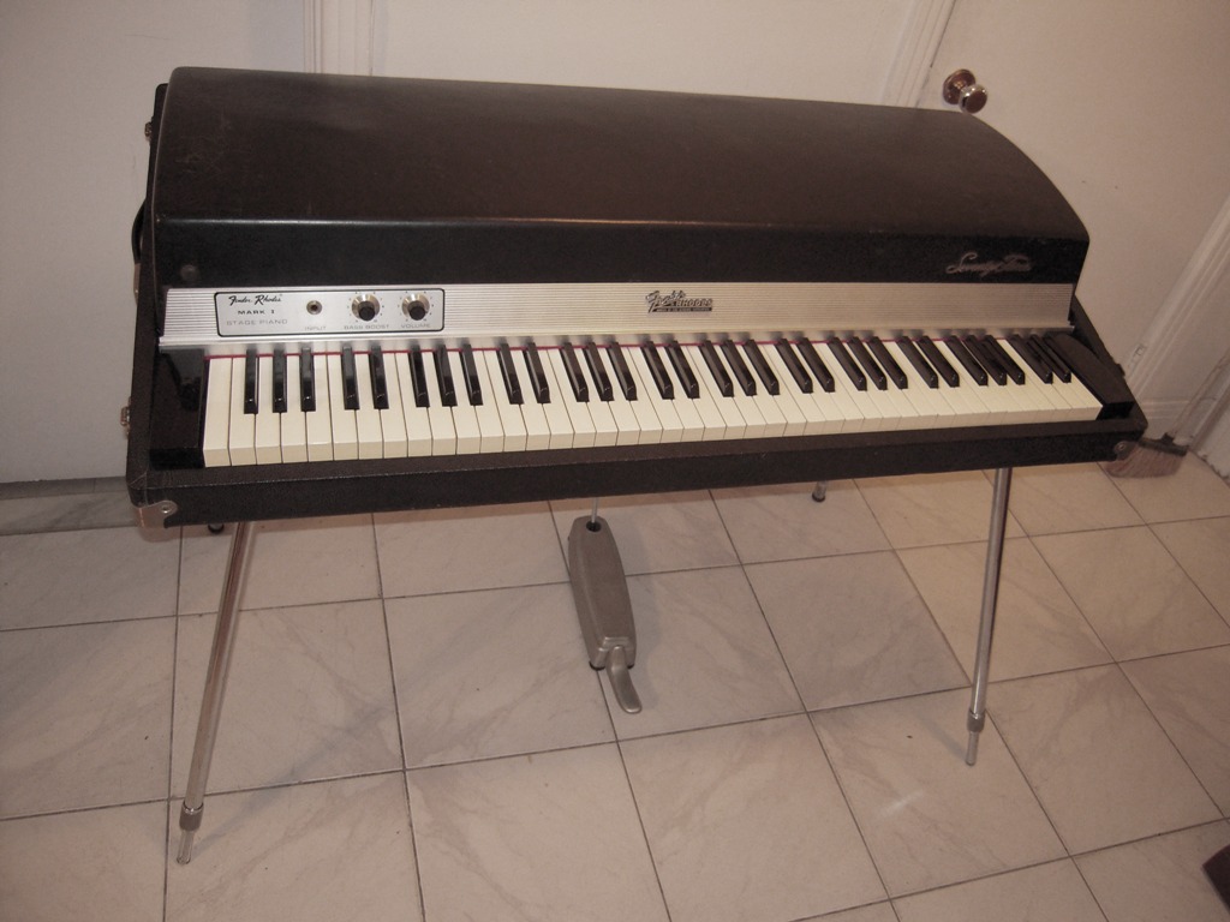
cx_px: 615
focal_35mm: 28
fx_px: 995
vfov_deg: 49.7
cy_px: 461
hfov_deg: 63.4
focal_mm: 5
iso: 400
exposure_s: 1/25
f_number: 2.7
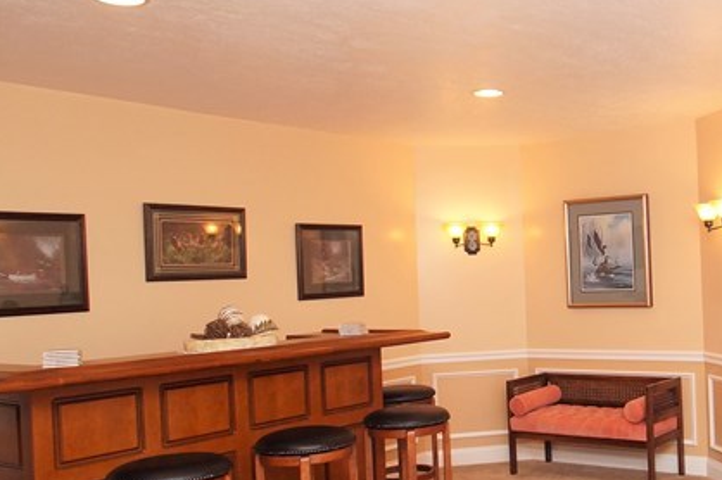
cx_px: 627
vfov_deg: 34.1
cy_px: 285
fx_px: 782
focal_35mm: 39
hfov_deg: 45.7
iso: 640
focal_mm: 10
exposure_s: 1/125
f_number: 3.5
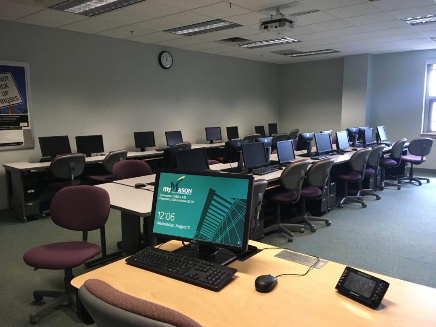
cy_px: 164
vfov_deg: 48.2
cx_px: 218
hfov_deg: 61.7
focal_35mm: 29
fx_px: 365
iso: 200
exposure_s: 1/30
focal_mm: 4.15
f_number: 2.2
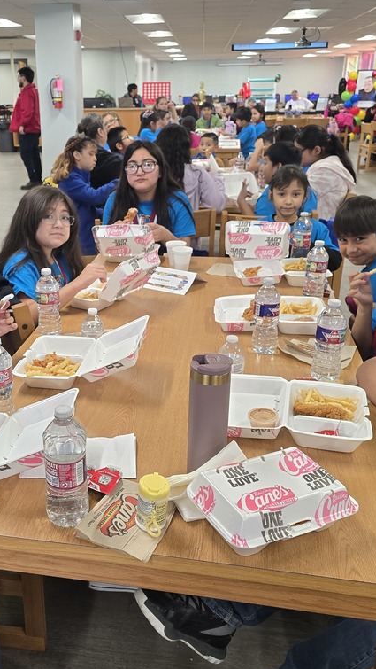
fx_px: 602
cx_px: 116
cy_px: 338
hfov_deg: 34.2
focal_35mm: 34
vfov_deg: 58.0
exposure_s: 1/120
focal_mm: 6.3
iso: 200
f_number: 1.7
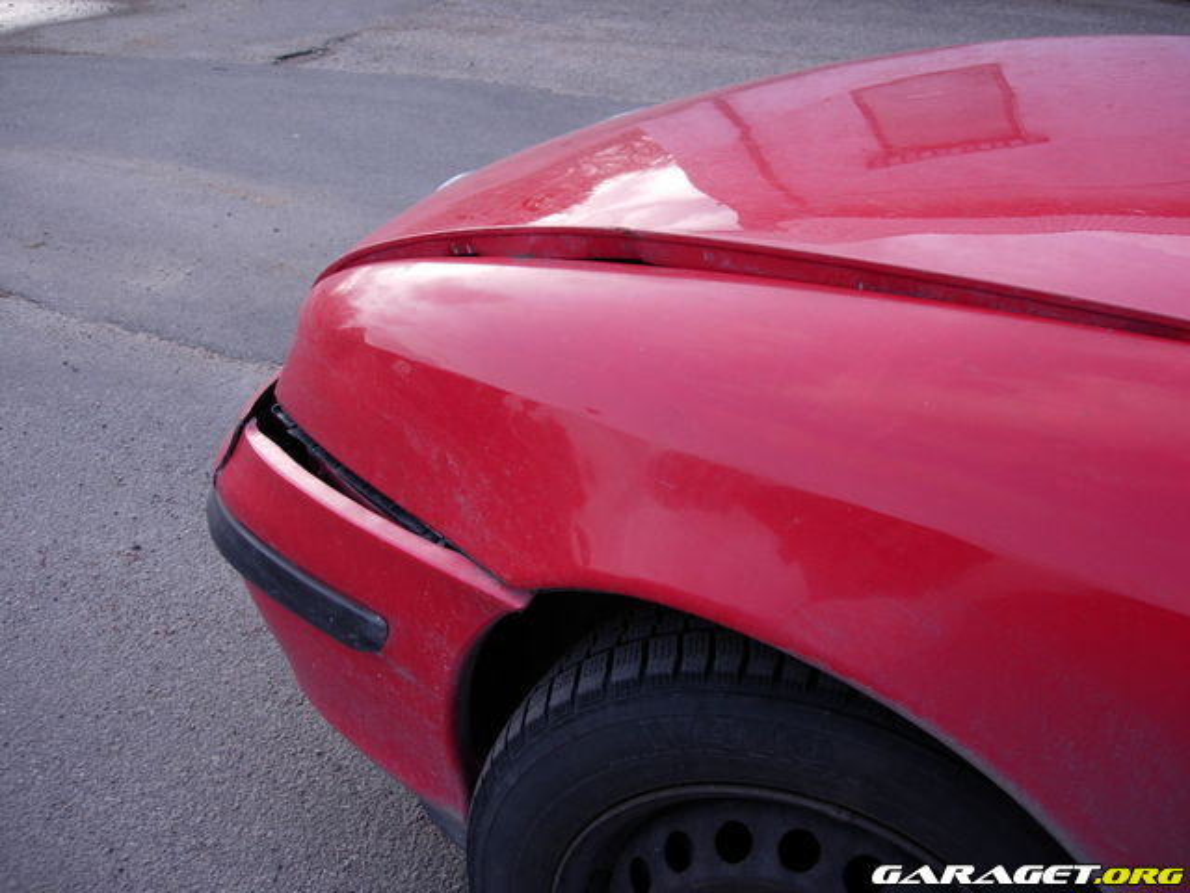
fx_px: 1306
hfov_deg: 49.0
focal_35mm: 38
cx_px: 595
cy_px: 446
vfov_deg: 37.7
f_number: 2.8
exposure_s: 1/279
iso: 64
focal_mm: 7.8
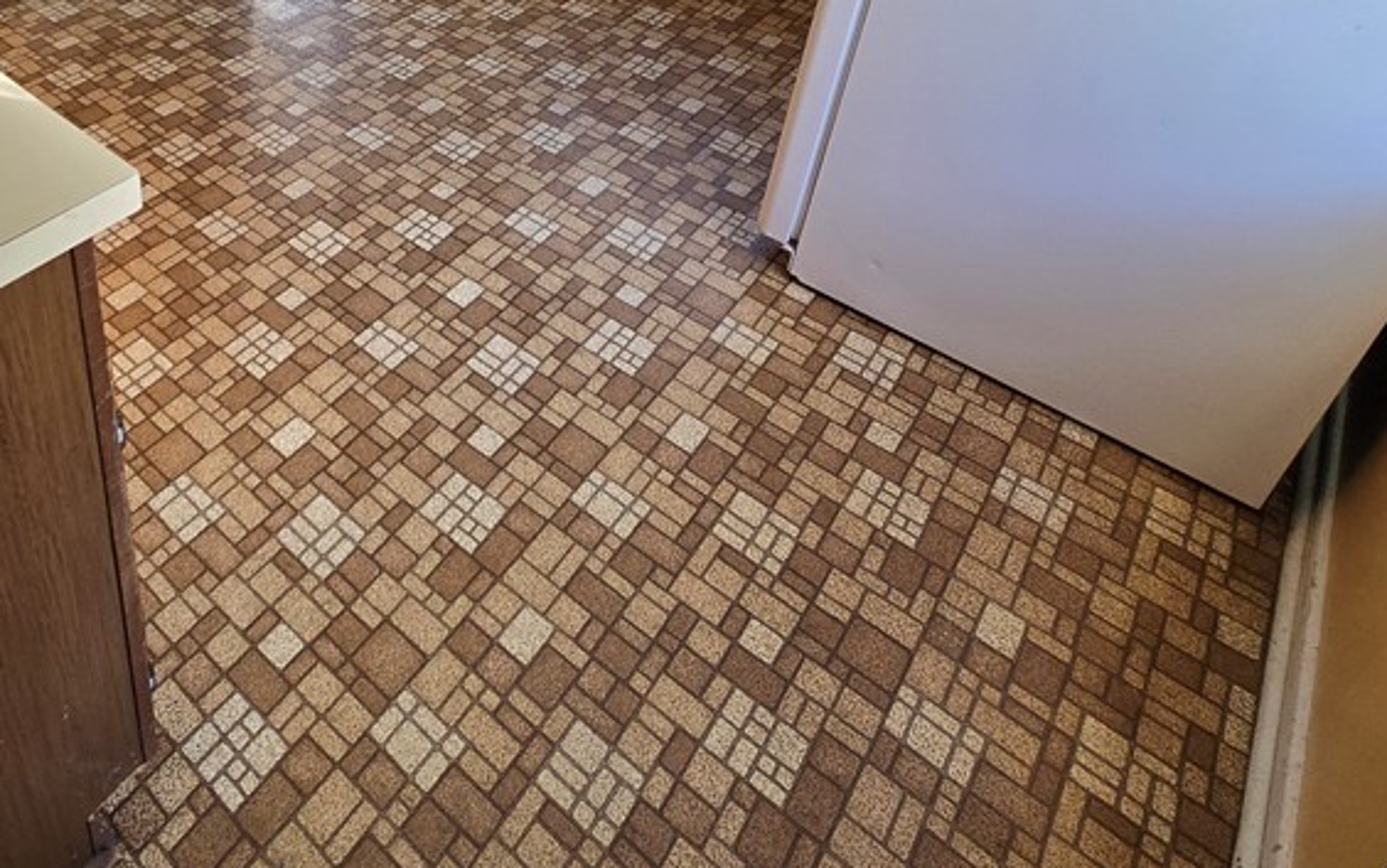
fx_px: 945
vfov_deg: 42.4
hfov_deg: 66.4
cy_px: -7
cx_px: 295
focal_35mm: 25
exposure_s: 1/120
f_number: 2.2
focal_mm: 2.2
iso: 80
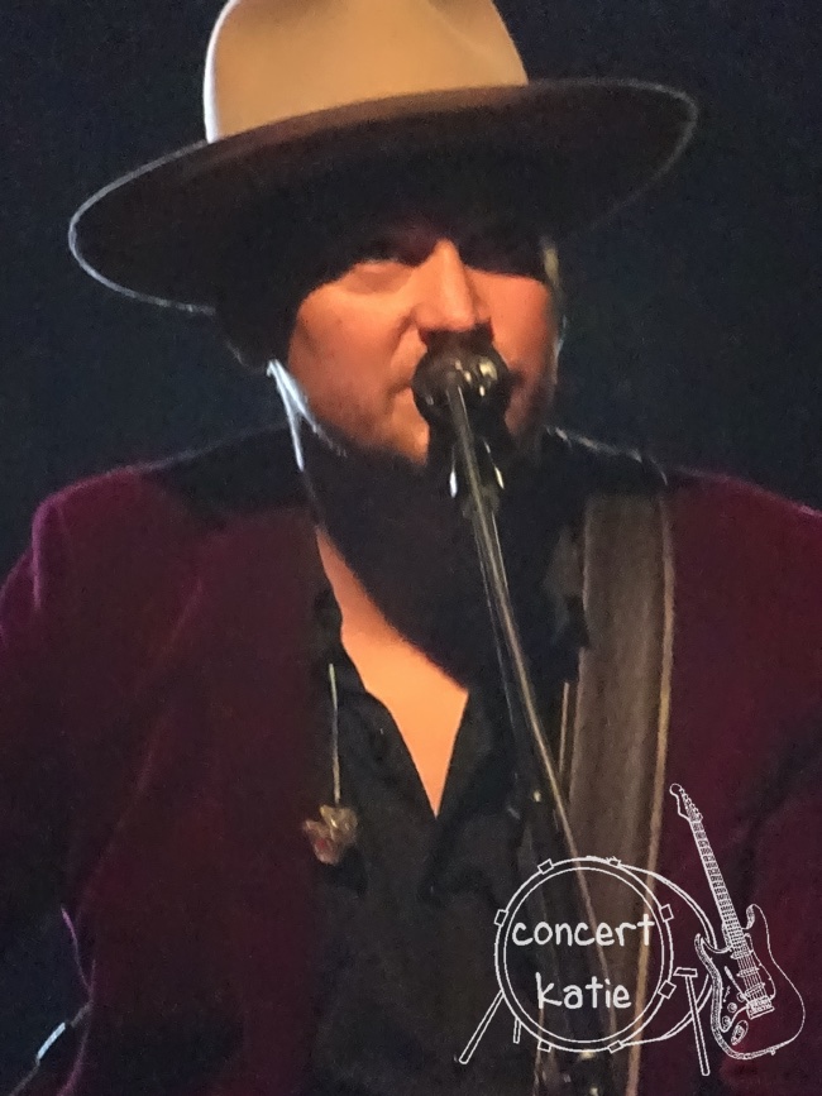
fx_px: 22232
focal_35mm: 702
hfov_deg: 2.1
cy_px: 548
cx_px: 411
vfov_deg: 2.8
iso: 6400
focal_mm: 119.94
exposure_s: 1/50
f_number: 6.3
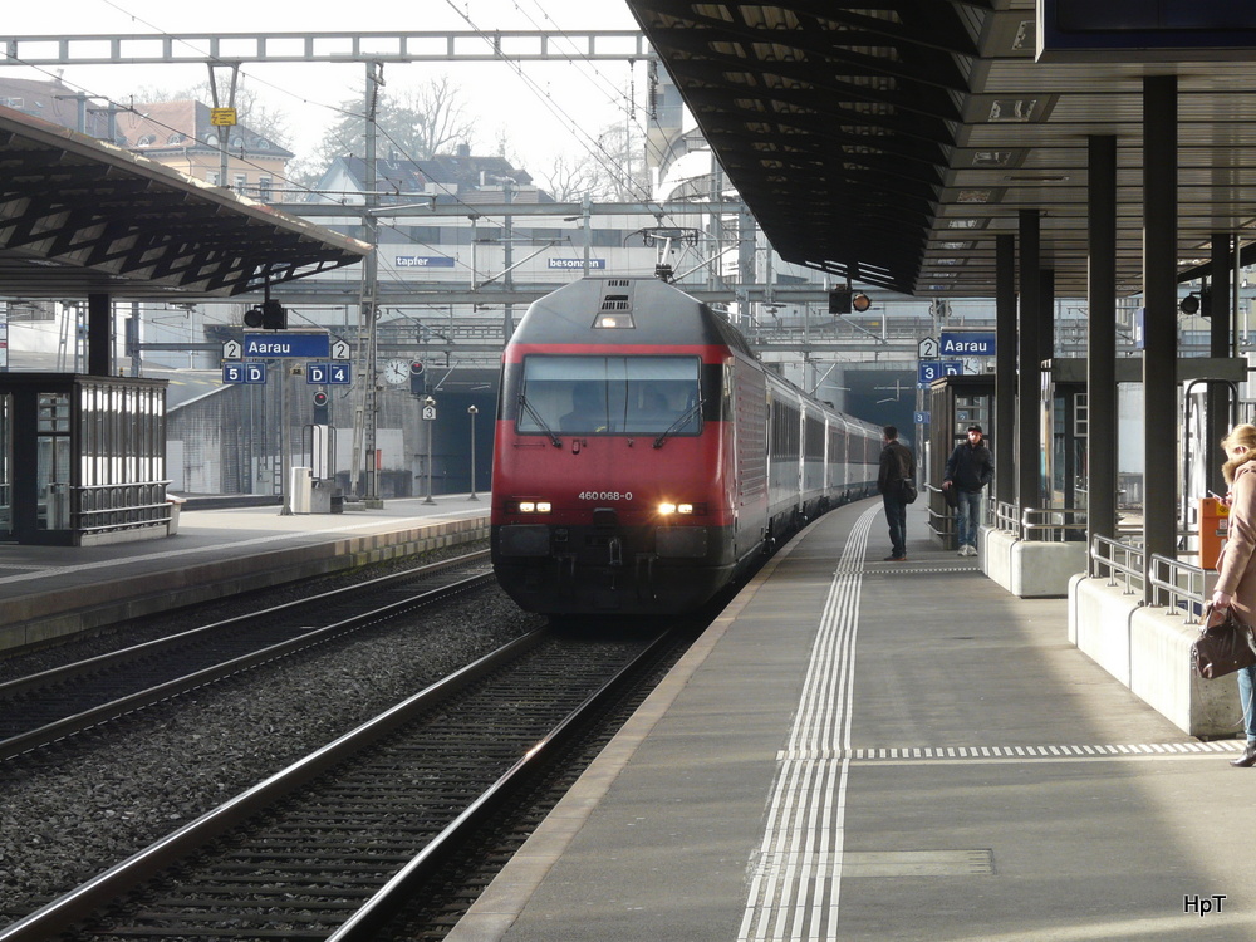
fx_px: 4064
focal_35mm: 112
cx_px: 628
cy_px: 471
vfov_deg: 13.2
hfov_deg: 17.6
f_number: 4.5
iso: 100
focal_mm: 18.3
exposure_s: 1/160
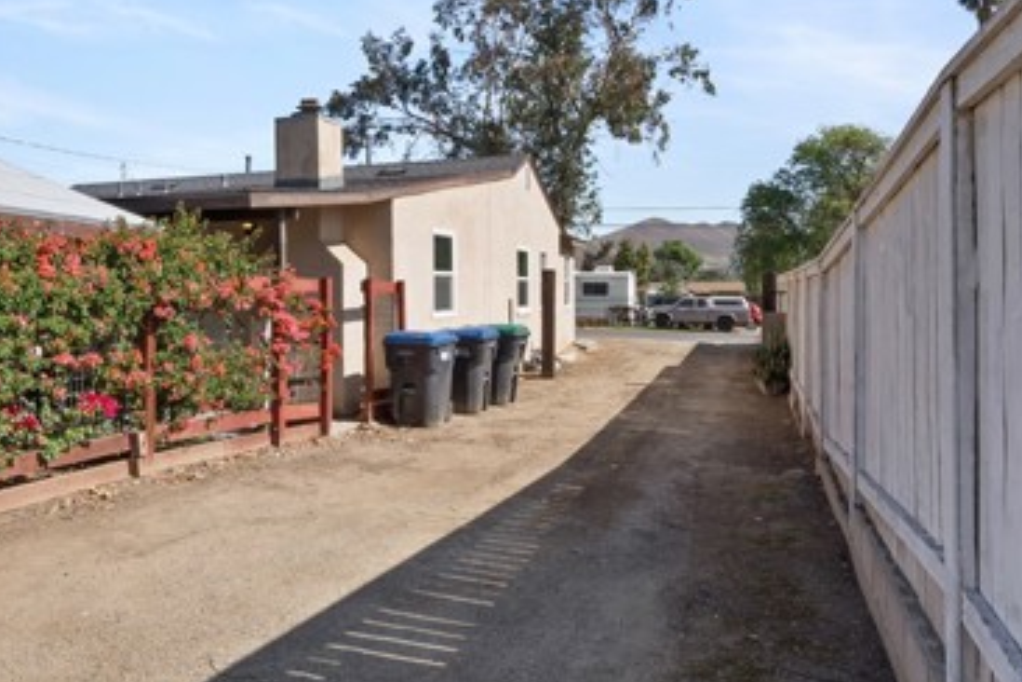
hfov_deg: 65.1
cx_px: 430
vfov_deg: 46.2
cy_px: 275
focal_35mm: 28
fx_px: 795
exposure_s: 1/13
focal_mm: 16
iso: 64
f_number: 22
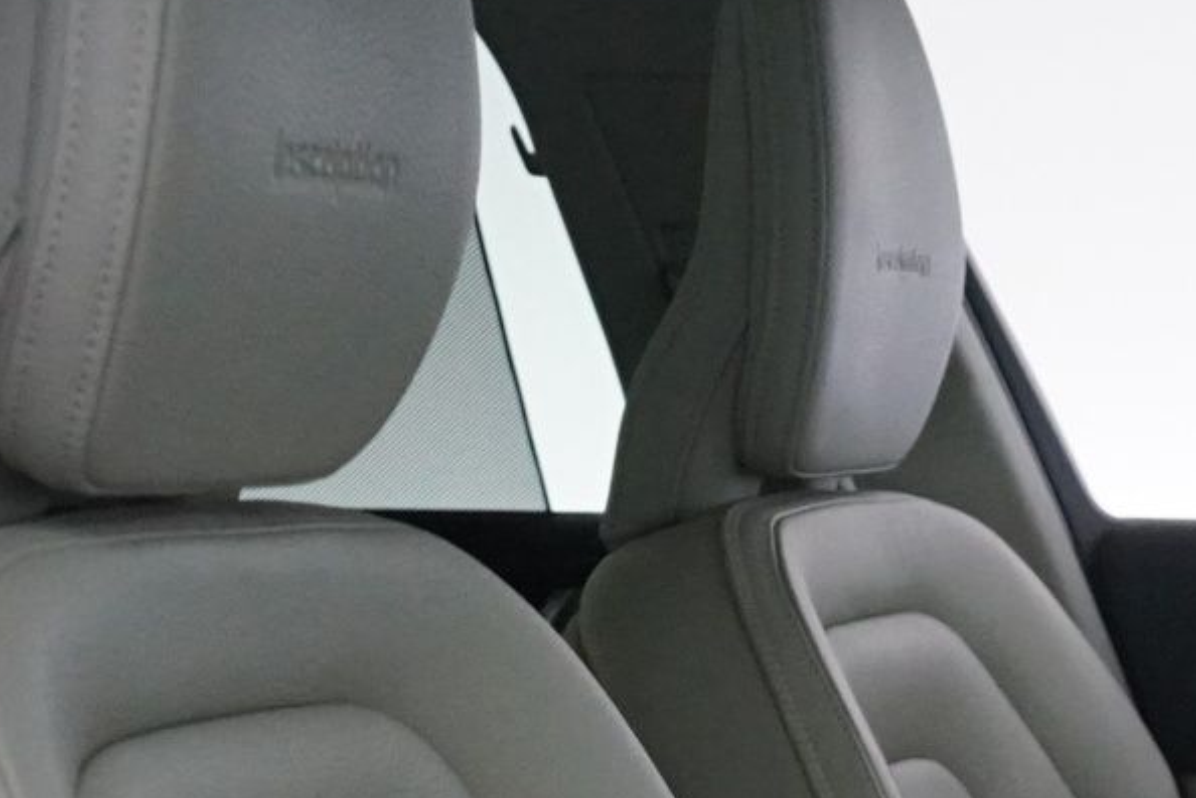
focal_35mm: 122
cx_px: 1905
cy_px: 1553
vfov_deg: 10.4
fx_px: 4053
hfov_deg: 15.3
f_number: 4.5
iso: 4000
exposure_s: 1/20
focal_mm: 29
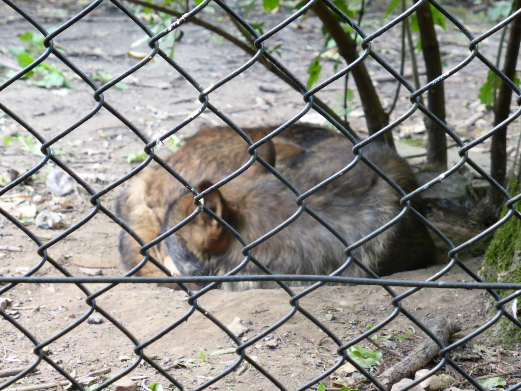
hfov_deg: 13.1
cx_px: 260
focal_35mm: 151
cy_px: 196
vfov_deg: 9.8
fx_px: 2273
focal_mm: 24.4
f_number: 5.4
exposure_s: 1/13
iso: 400
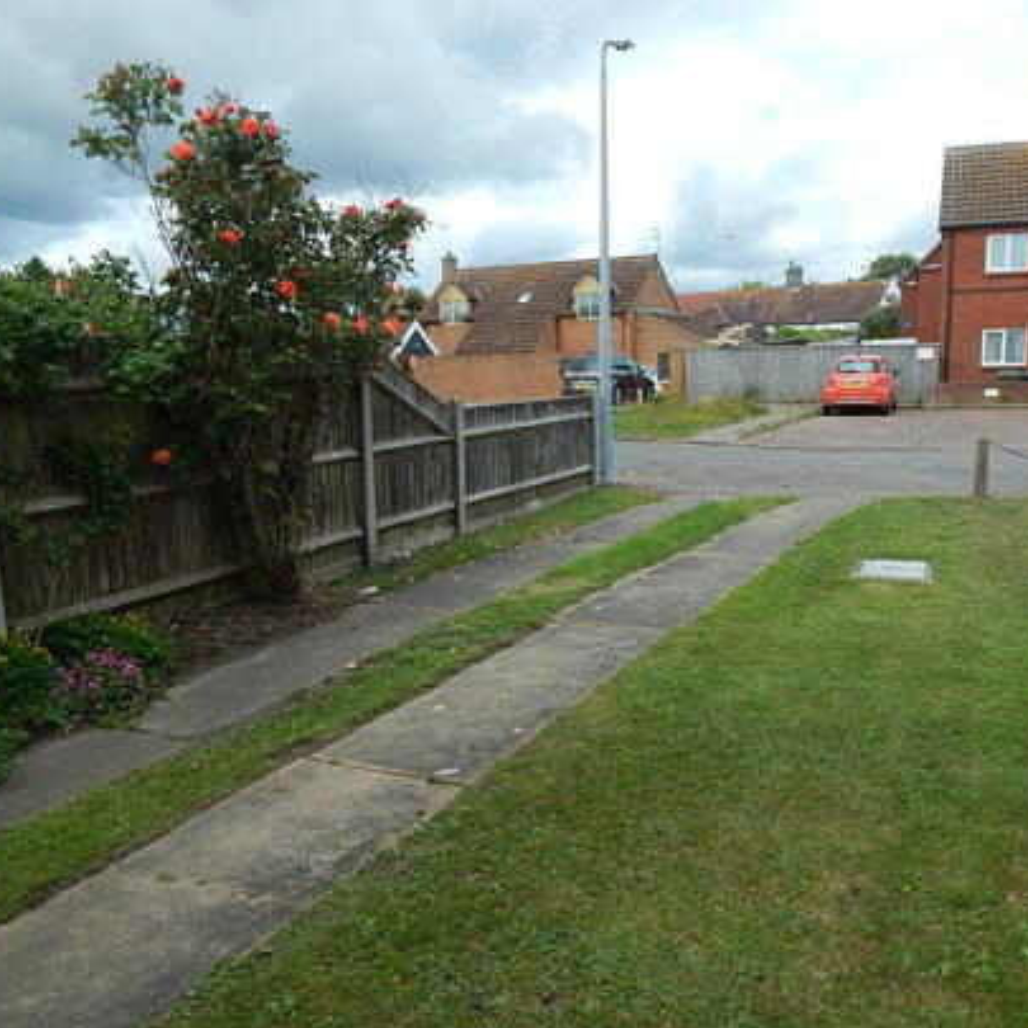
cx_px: 585
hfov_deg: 57.1
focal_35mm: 28
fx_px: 941
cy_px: 532
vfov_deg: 57.3
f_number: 3
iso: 125
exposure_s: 1/800
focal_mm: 4
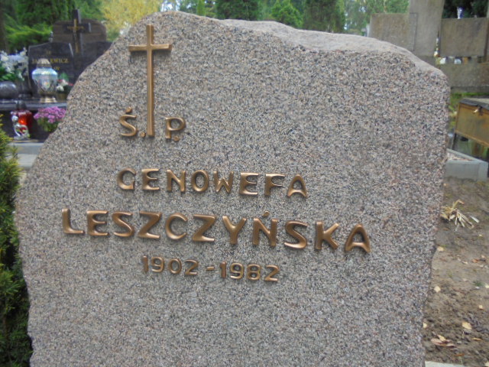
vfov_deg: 53.1
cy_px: 184
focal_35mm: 26
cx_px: 244
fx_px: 367
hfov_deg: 67.3
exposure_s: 1/30
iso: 100
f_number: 3.5
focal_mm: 4.6
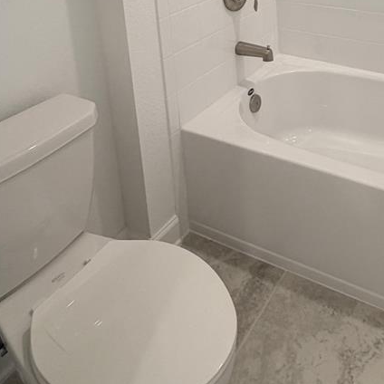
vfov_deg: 39.2
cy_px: -34
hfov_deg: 44.0
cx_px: 329
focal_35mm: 35
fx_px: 439
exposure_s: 1/120
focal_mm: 2.22
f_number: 2.2
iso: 200
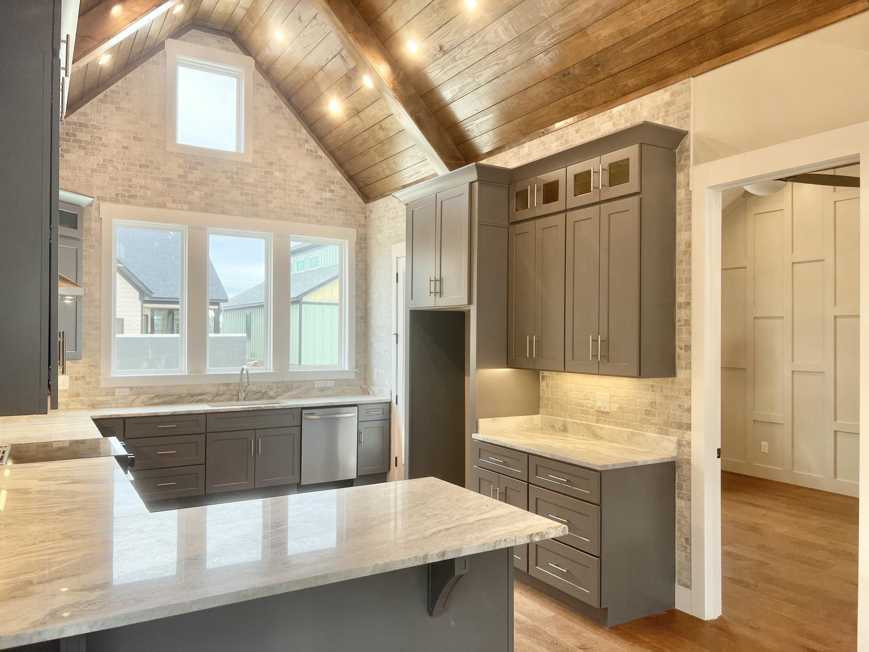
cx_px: 434
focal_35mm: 26
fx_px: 653
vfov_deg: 53.1
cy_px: 326
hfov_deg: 67.3
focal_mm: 5.7
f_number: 1.5
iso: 40
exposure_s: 1/225
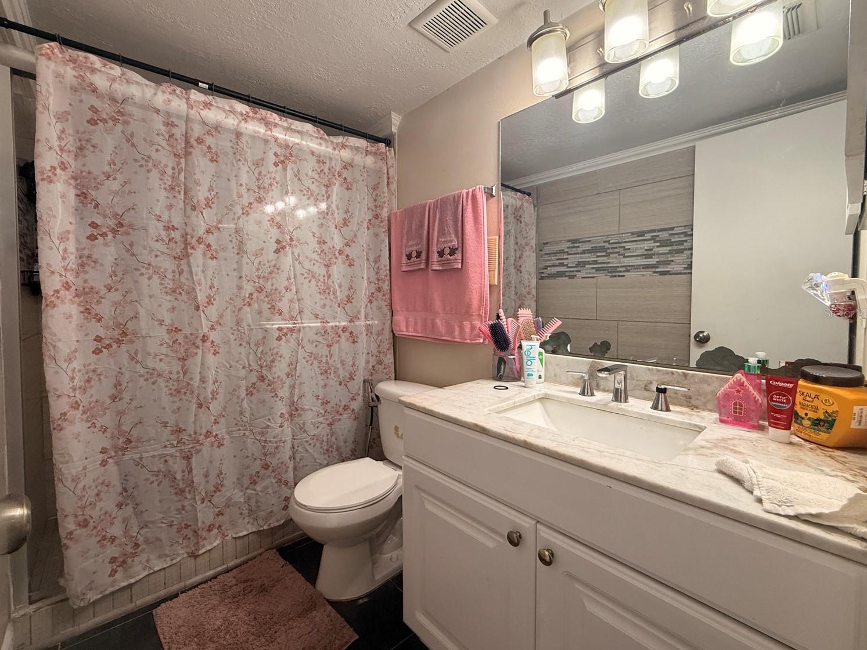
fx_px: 376
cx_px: 414
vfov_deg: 81.7
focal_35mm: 15
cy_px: 313
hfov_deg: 98.1
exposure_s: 1/120
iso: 250
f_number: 2.2
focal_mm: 2.22
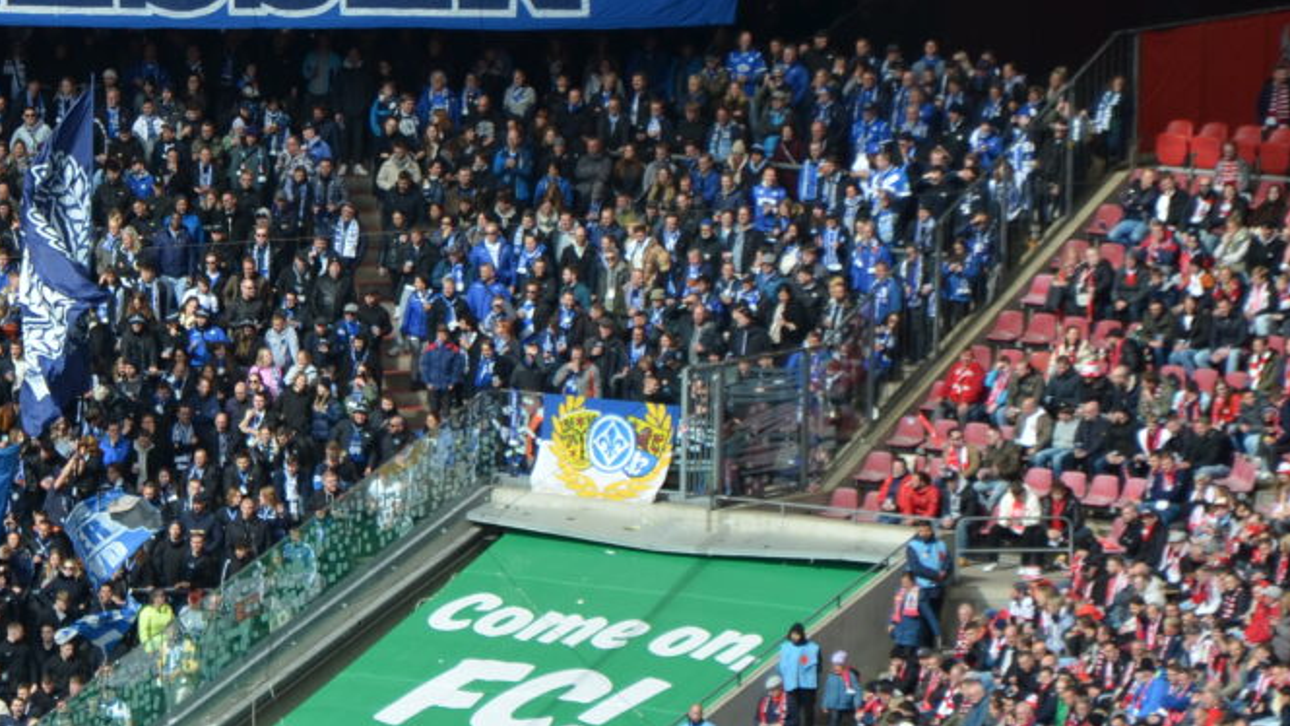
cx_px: 19
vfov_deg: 3.1
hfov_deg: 5.4
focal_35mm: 396
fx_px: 13554
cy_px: 344
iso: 200
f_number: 5.6
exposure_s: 1/500
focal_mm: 105
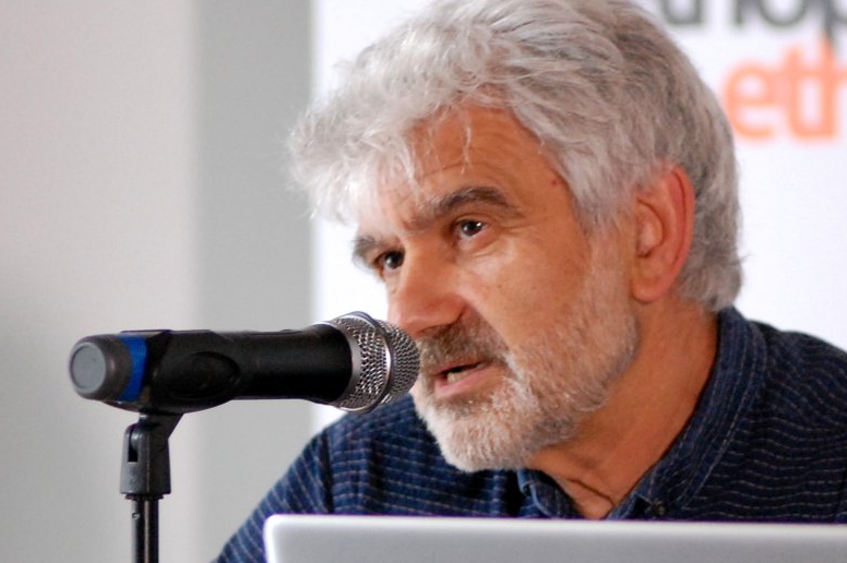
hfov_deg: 4.0
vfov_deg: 2.6
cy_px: 296
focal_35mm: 522
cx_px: 528
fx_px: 12271
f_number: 2.8
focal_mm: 180
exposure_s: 1/125
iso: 1600
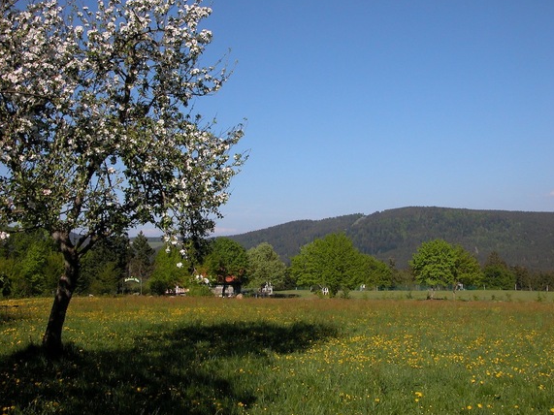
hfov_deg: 51.4
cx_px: 276
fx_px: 576
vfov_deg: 39.6
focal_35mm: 36
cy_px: 205
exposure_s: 1/1126
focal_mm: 8.9
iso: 100
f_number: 4
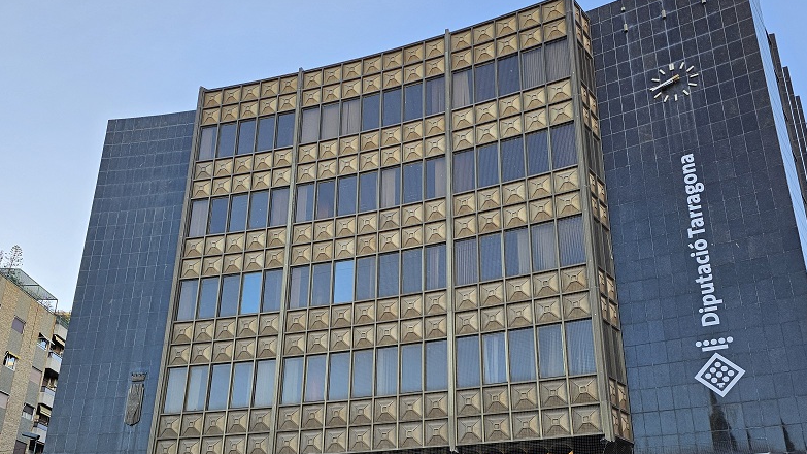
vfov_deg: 35.8
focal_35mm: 32
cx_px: 414
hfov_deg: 61.0
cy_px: 340
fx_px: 685
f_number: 1.7
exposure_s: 1/359
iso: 40
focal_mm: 6.3
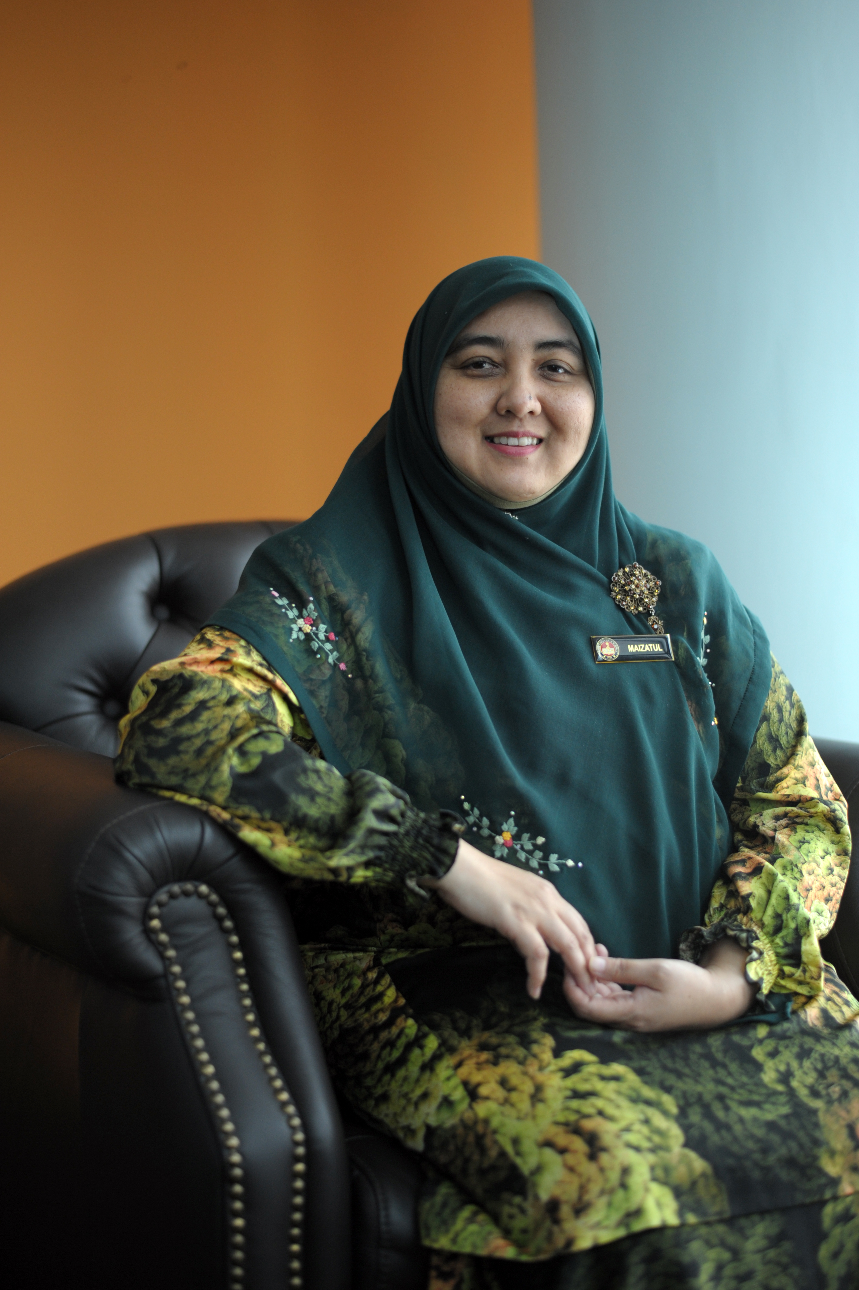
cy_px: 645
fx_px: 1792
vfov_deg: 39.6
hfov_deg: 27.0
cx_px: 430
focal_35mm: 50
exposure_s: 1/500
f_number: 1.8
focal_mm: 50
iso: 800
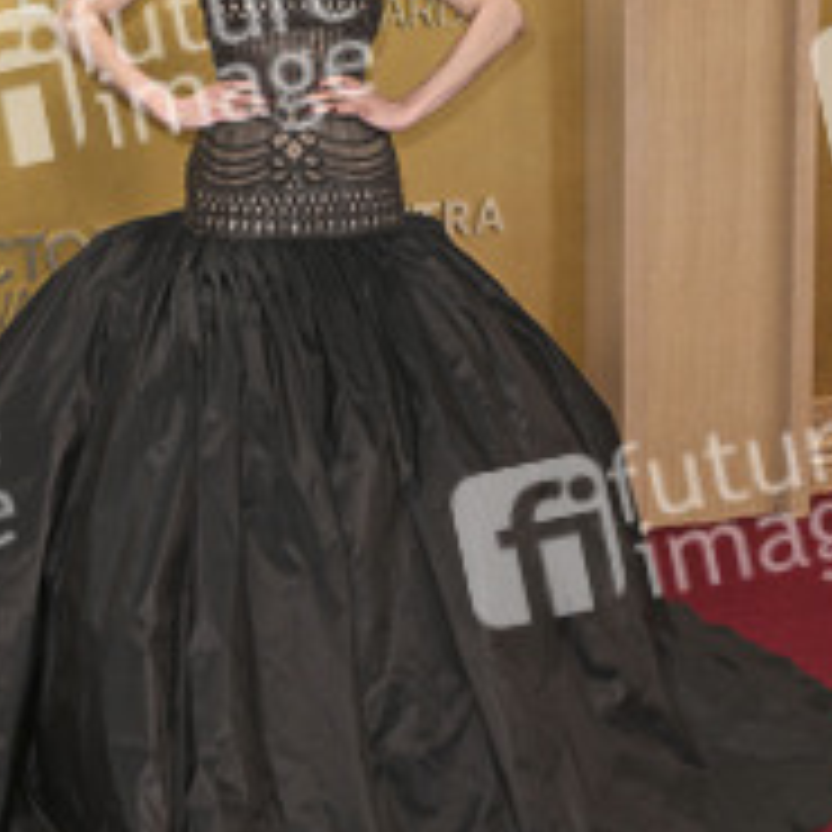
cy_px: 297
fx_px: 2148
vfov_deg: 21.9
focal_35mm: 79
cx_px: 274
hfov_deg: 21.8
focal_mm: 43
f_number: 5.6
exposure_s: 1/320
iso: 2500
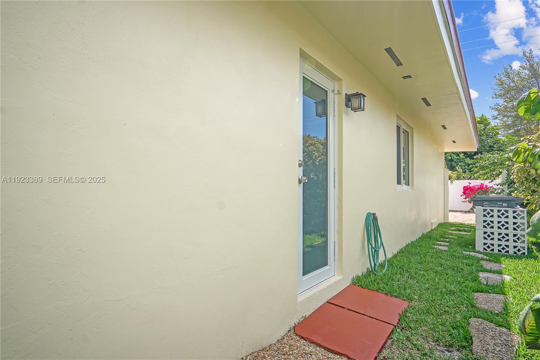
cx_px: 270
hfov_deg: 90.0
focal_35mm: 18
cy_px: 180
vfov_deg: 67.4
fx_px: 270
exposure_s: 1/320
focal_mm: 12
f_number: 9
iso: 250
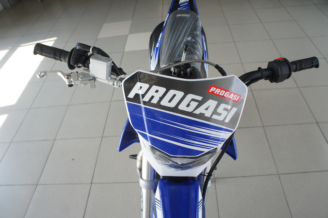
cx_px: 164
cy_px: 109
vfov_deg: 47.8
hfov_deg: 67.4
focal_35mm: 27
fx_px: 246
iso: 200
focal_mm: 18
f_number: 5
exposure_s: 1/100
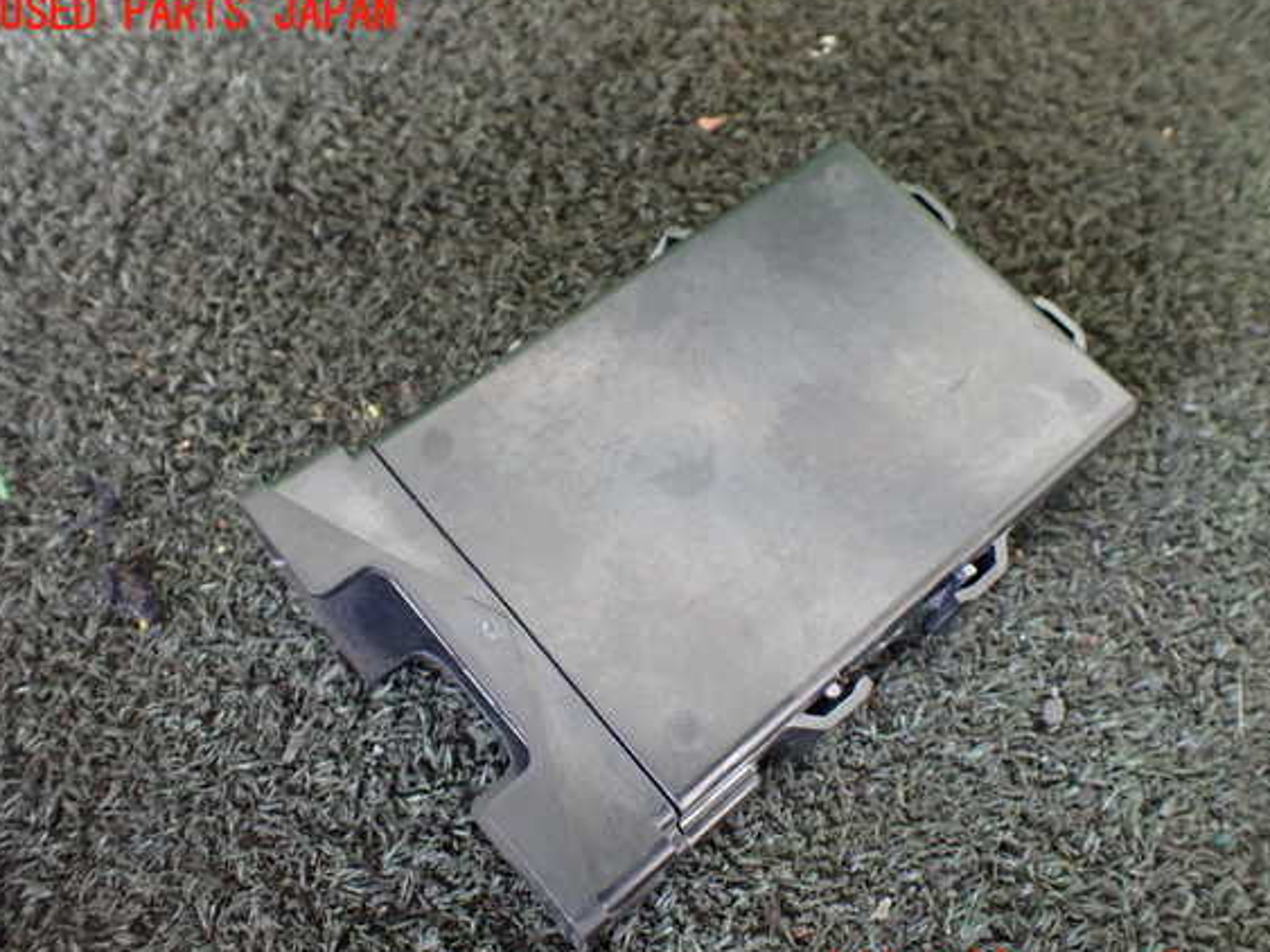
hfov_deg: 56.8
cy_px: 494
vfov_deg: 44.1
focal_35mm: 32
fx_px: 1174
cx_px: 663
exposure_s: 1/80
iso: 800
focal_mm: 5.4
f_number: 2.3
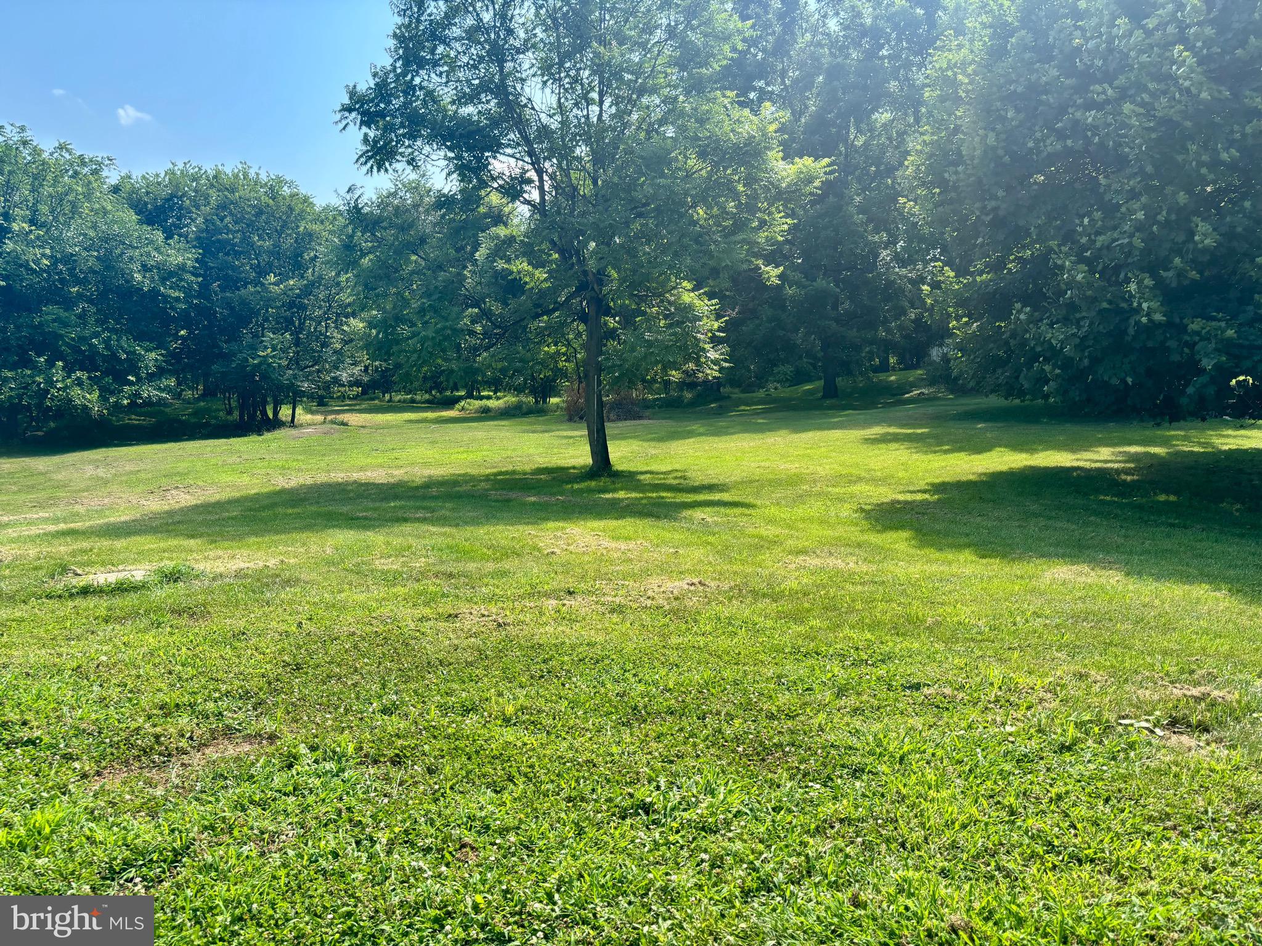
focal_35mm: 26
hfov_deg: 67.3
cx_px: 631
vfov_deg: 53.1
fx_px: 948
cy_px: 473
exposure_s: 1/1047
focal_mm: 5.96
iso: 50
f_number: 1.6
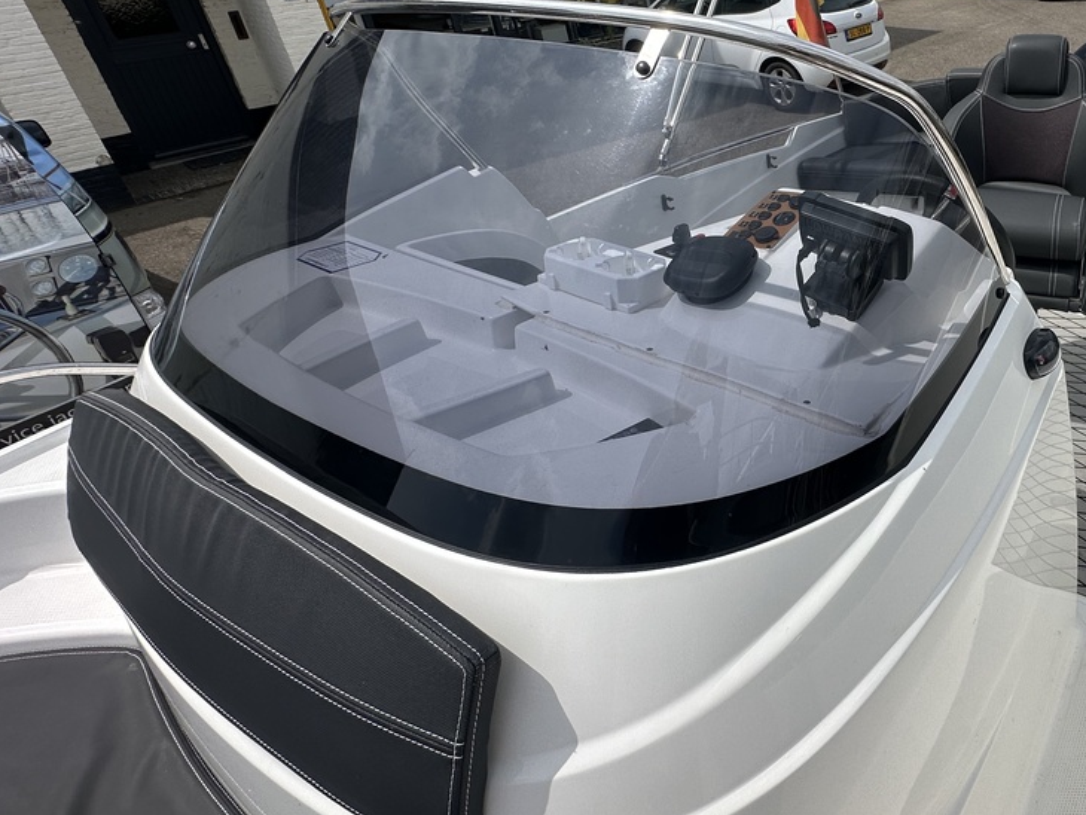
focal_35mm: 23
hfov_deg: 67.7
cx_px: 851
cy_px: 251
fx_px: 722
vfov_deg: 57.2
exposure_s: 1/2747
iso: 50
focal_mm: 2.22
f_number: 2.2
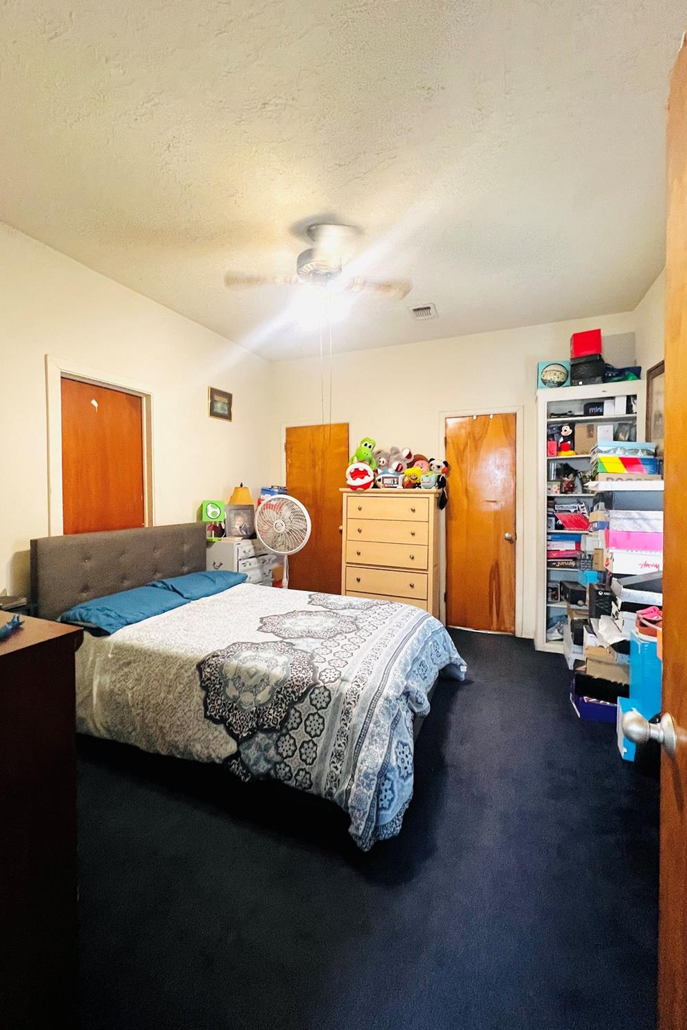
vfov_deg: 104.2
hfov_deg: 81.1
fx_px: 401
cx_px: 316
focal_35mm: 14
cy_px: 497
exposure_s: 1/60
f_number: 1.8
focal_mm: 1.57
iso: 320
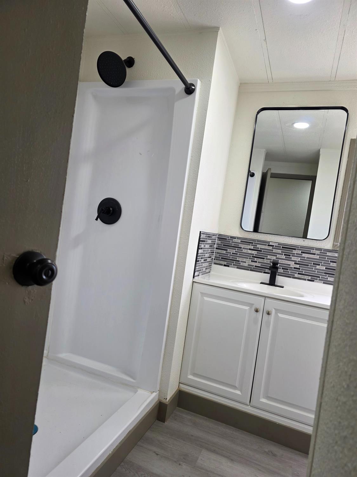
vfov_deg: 73.9
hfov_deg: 58.9
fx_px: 316
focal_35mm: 23
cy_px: 238
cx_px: 178
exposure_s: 1/120
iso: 100
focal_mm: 6.3
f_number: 1.7
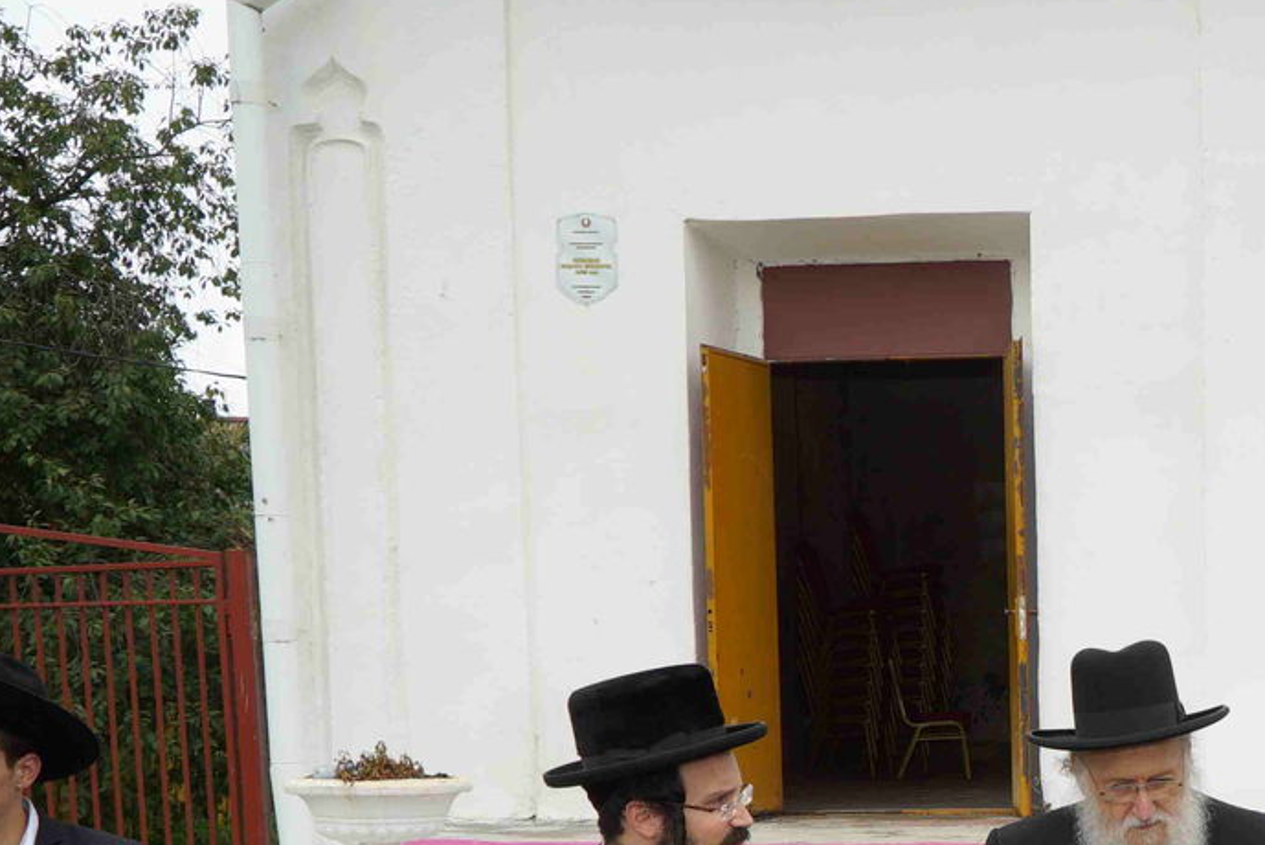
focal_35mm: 63
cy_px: 807
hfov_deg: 29.7
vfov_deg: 21.0
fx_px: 2215
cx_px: 1274
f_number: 8
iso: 400
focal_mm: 31
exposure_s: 1/250
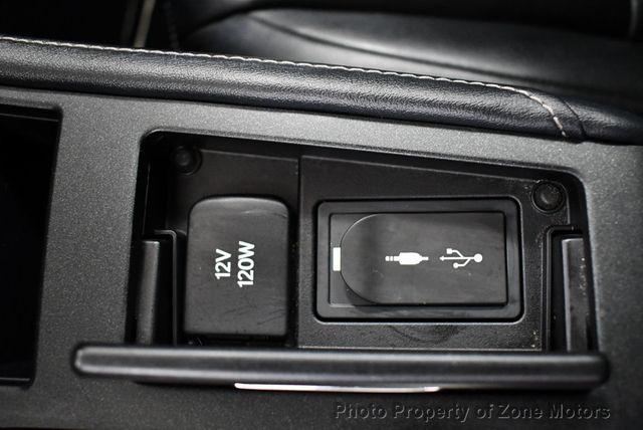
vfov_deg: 36.9
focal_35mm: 36
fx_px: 644
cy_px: 215
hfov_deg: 53.1
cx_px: 322
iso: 3200
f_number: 3.5
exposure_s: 1/80
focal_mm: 18
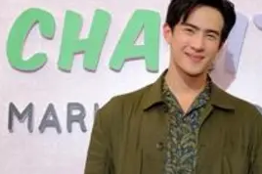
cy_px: 112
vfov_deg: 13.4
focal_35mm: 102
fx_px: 741
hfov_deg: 19.9
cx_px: 190
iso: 1600
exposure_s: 1/40
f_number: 4
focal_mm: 23.3
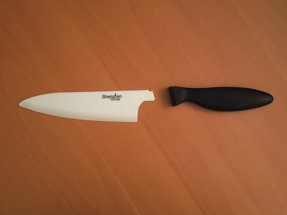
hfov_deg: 39.7
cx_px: 144
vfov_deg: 30.3
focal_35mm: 48
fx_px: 398
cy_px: 108
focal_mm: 8.7
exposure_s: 1/13
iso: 500
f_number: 4
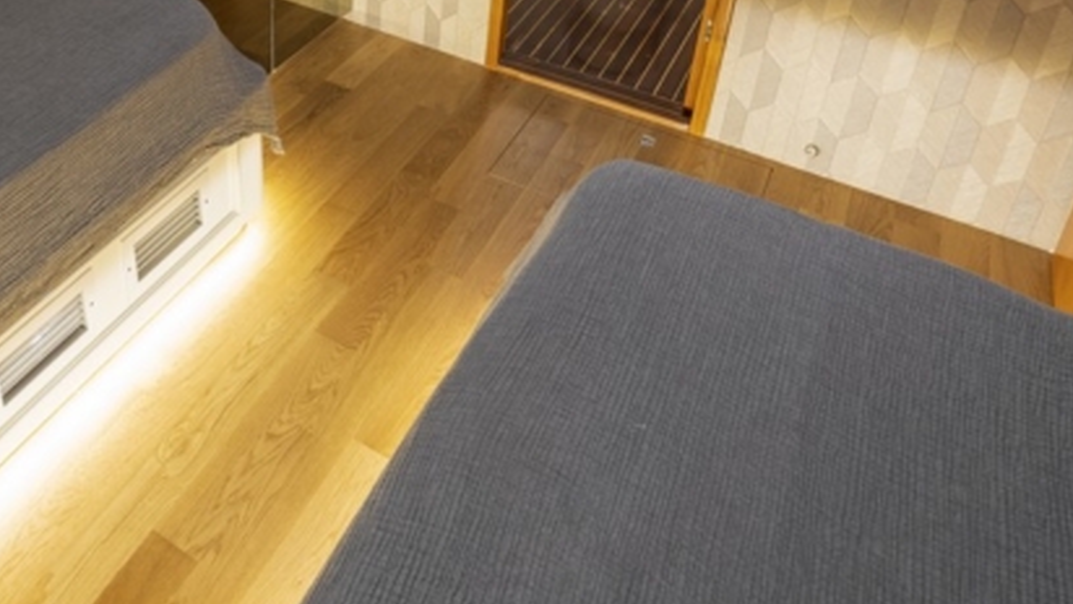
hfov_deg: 59.0
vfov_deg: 32.4
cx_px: 320
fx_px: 911
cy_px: -57
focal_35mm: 32
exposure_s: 1/2.5
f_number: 6.3
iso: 100
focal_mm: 14
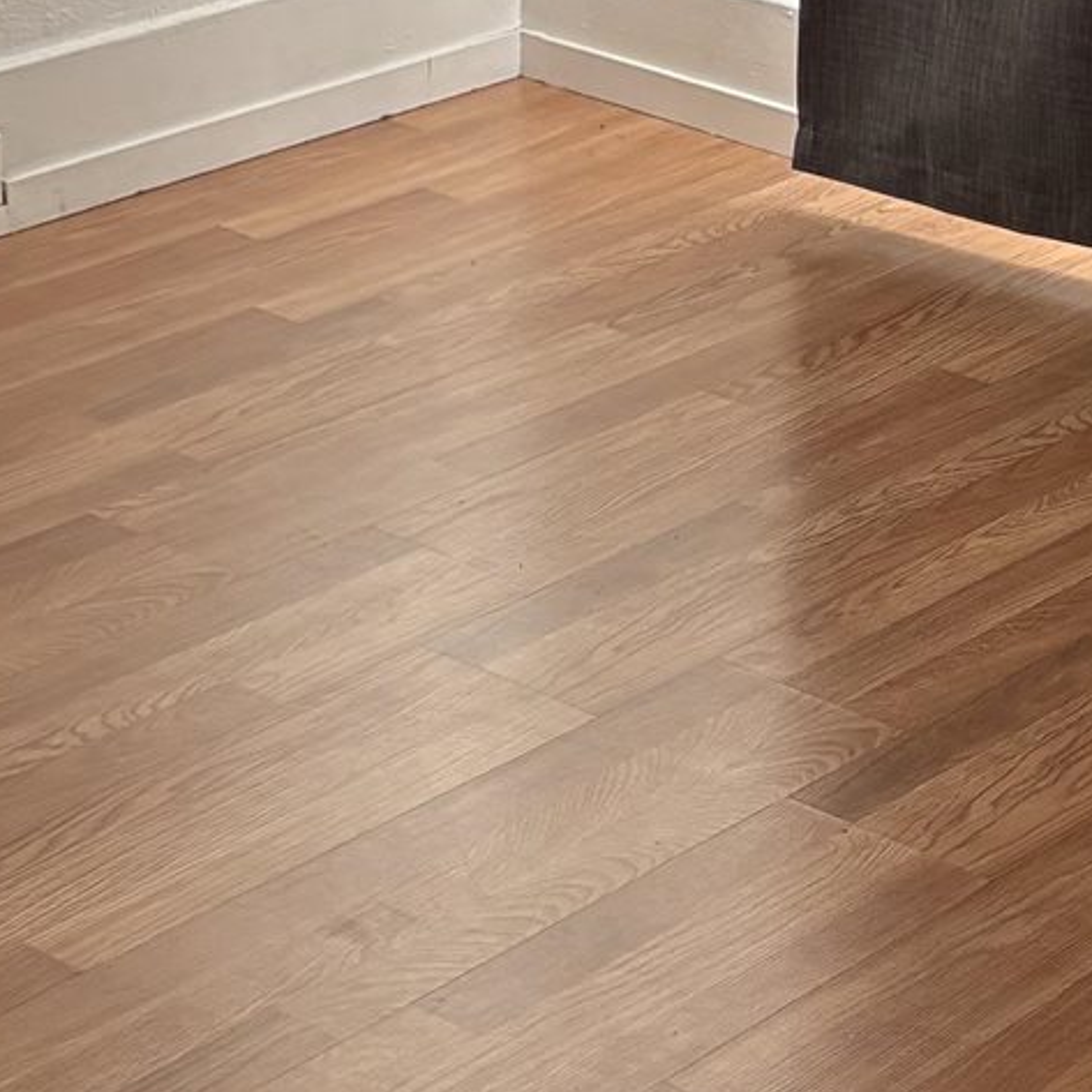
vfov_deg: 15.5
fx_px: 3997
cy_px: 379
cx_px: 896
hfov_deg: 15.4
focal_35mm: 112
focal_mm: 5.96
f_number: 1.6
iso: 160
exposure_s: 1/60
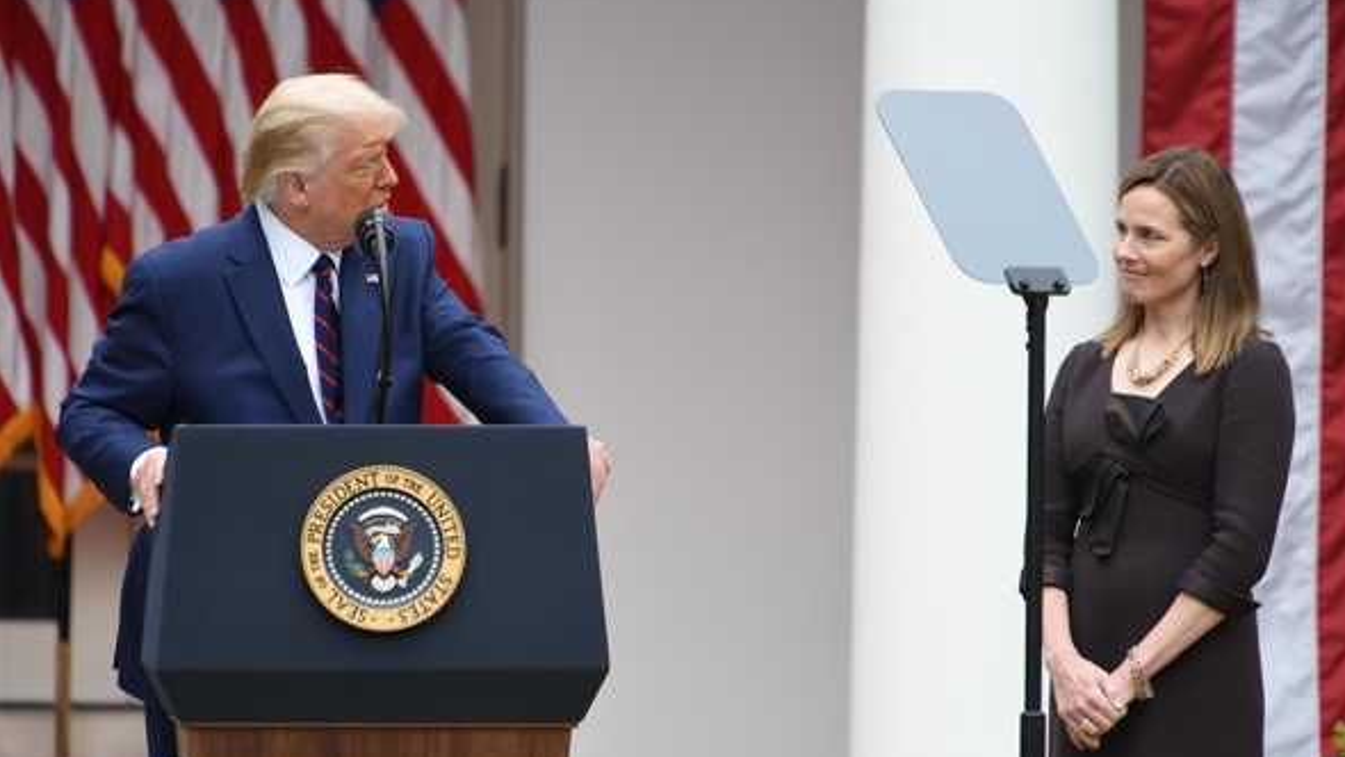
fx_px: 13875
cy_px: 437
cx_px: 672
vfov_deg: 3.1
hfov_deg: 5.5
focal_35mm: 389
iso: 1000
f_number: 5.6
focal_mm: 370
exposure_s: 1/250
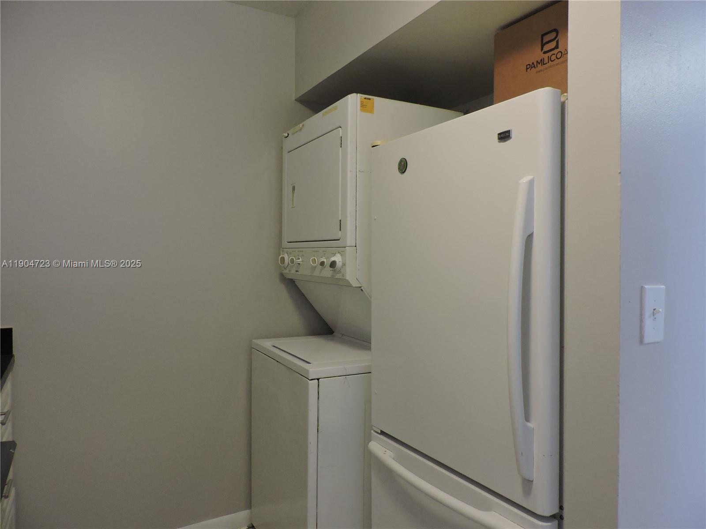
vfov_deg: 56.8
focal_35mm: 24
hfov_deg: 71.6
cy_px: 264
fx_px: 489
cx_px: 353
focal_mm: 4.3
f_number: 3
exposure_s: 1/30
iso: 400
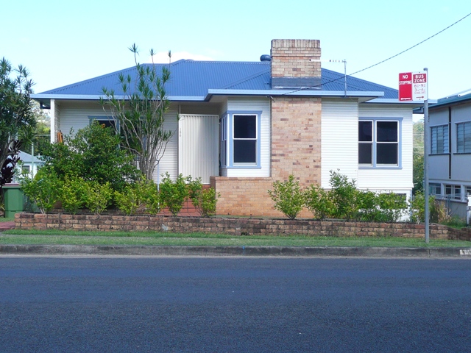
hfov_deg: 35.5
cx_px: 236
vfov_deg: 27.0
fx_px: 735
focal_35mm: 54
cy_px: 176
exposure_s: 1/250
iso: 100
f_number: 4.1
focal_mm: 7.3
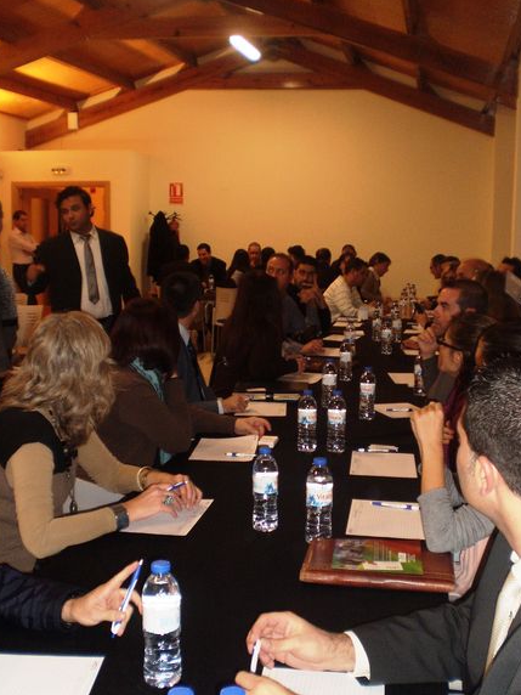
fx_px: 843
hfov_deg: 34.3
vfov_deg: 44.8
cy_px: 363
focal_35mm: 42
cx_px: 287
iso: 125
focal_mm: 6.3
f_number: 3.1
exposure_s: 1/30
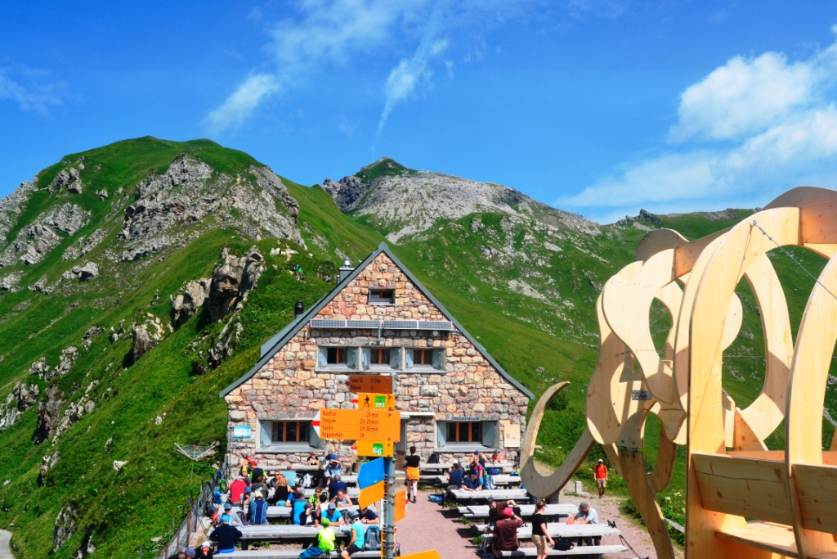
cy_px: 280
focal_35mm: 34
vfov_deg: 38.4
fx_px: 802
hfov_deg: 55.1
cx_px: 418
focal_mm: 23
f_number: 11
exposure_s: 1/500
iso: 360
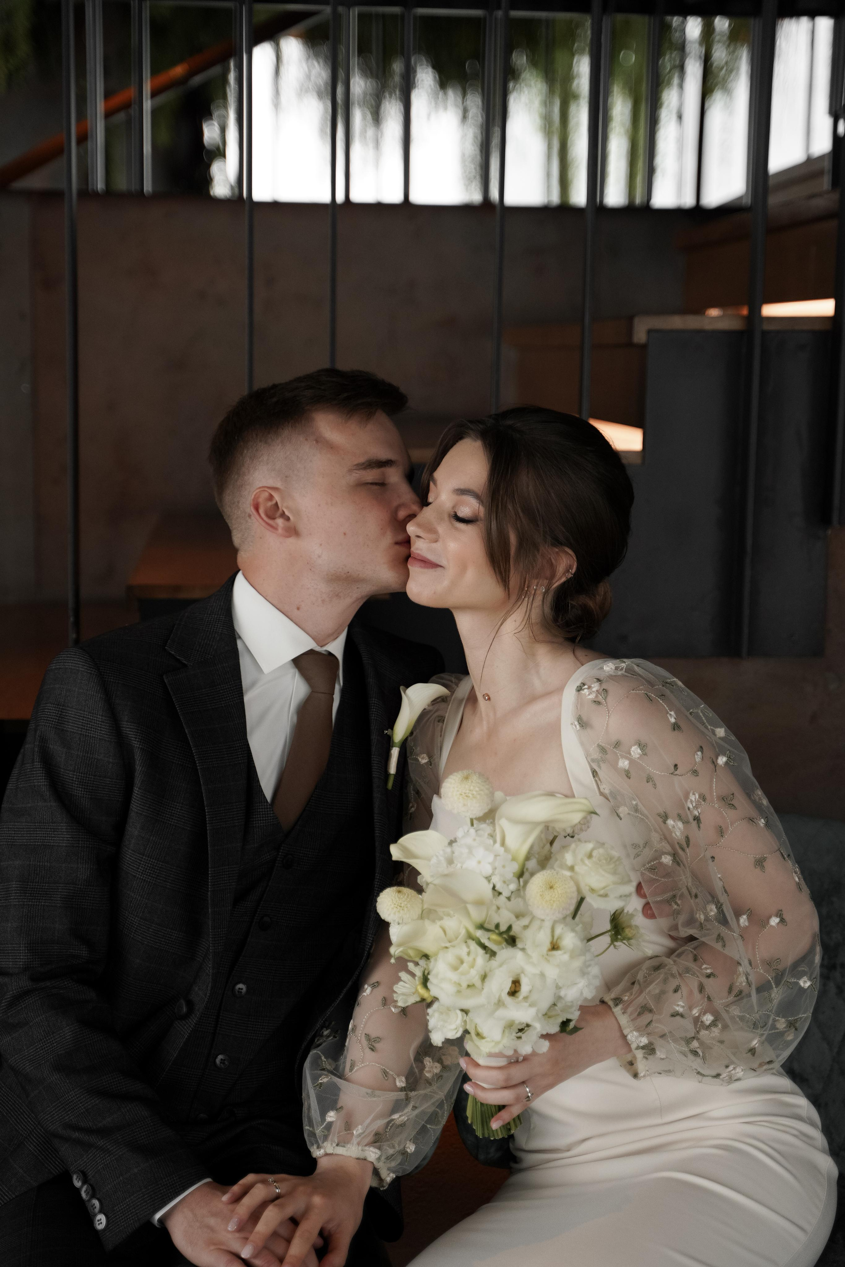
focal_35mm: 63
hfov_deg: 21.6
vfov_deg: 31.9
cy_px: 634
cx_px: 422
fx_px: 2218
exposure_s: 1/400
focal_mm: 63
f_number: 2.8
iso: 800
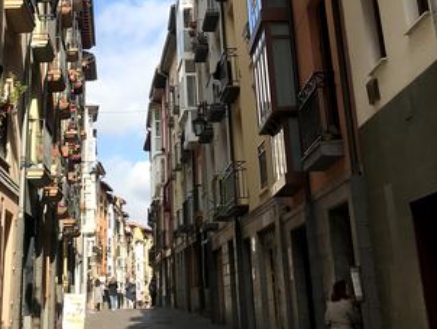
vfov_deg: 20.6
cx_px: 136
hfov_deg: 29.5
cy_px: -99
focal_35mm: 65
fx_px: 821
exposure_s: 1/2283
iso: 20
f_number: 1.8
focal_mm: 3.99
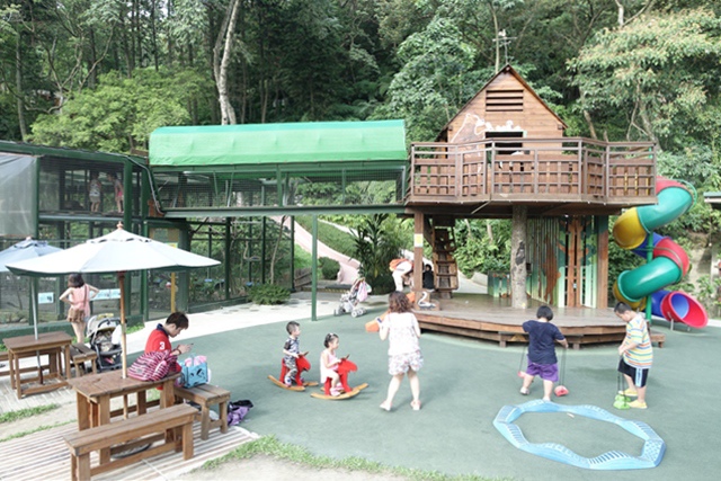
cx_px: 360
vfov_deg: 53.2
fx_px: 481
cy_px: 240
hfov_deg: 73.7
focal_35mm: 24
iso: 125
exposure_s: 1/125
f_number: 3.2
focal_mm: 8.8
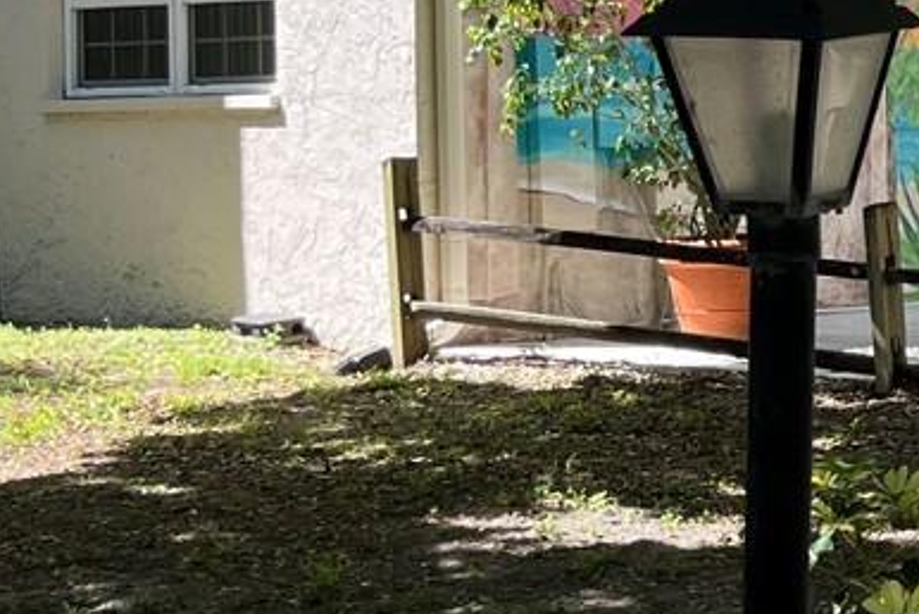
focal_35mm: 112
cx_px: 1726
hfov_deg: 15.3
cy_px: 148
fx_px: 2861
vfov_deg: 12.2
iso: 50
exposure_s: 1/1056
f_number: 1.6
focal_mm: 5.1
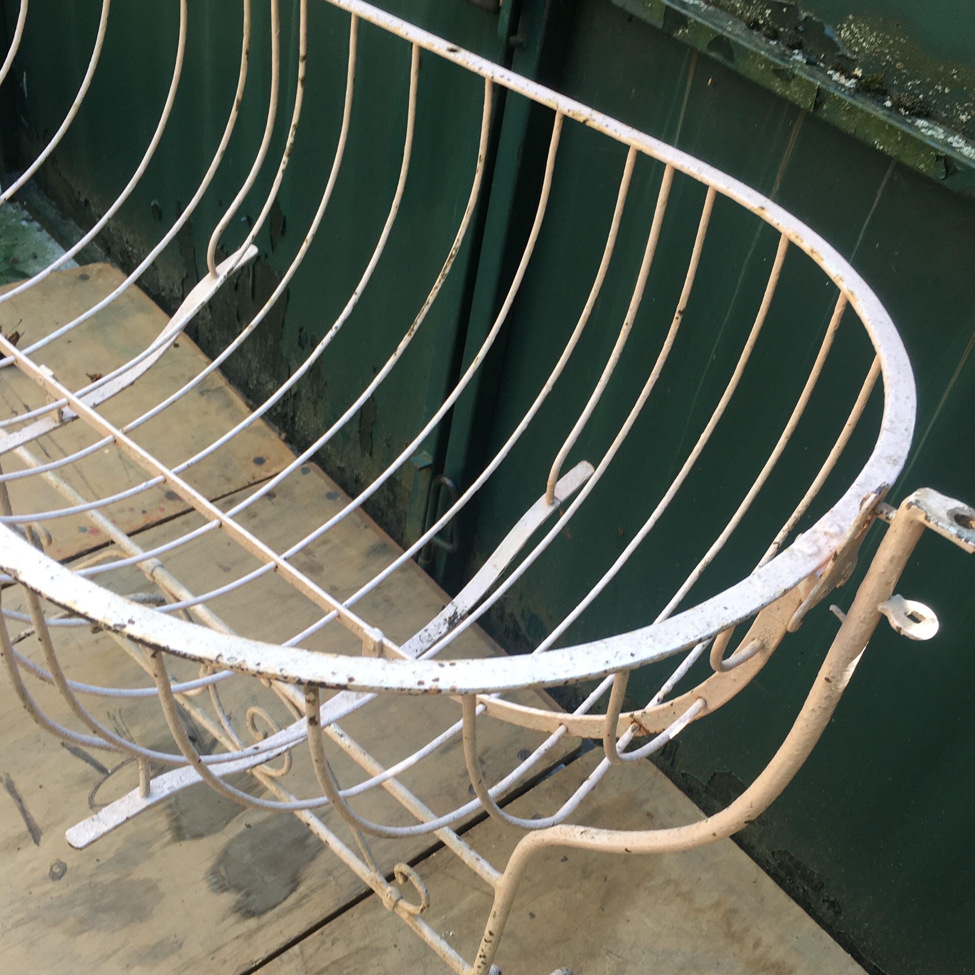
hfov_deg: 47.2
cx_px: 493
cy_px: 595
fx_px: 1115
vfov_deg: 46.9
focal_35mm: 35
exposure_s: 1/50
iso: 25
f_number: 2.2
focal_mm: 4.15
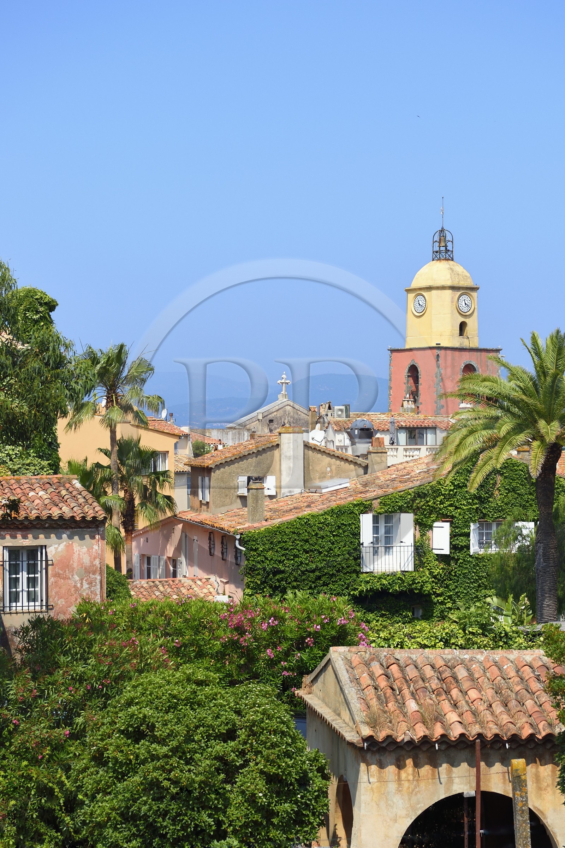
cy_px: 424
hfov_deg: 19.5
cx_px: 282
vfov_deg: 28.8
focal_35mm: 70
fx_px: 1648
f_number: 8
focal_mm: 70
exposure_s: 1/640
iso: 200
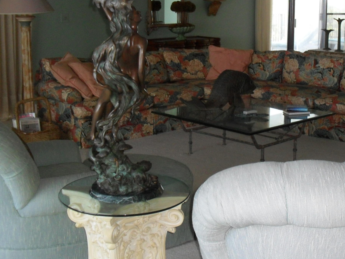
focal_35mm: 58
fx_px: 578
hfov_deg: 32.8
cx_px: 245
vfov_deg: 25.2
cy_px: 106
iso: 200
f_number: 3.2
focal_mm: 6.3
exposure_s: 1/45
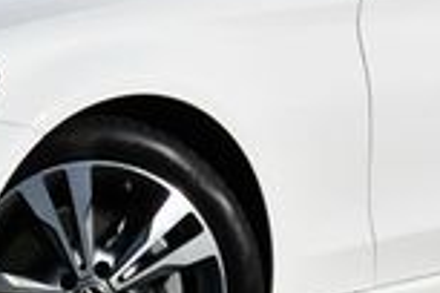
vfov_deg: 6.8
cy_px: -72
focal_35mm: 201
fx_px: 2456
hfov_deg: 10.2
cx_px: 147
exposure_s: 1/400
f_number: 10
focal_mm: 24
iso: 100
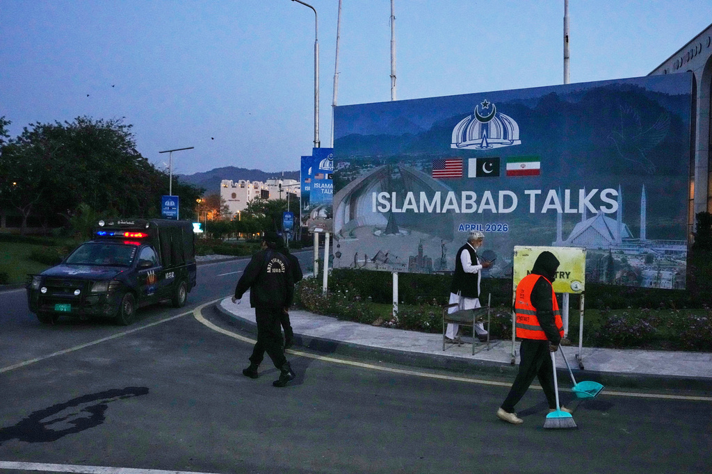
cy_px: 237
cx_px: 356
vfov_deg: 37.8
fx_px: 692
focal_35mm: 35
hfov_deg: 54.4
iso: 8000
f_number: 4.5
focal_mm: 35
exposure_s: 1/400
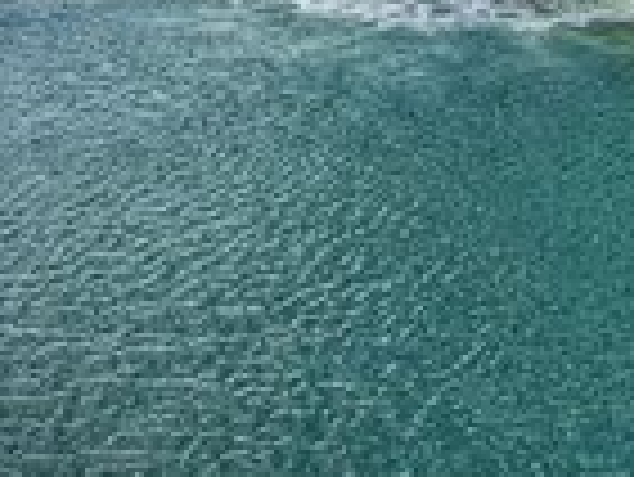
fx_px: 1668
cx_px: 832
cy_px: -133
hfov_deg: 19.7
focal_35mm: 91
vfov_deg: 15.5
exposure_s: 1/2020
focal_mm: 6.81
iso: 37
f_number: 1.85
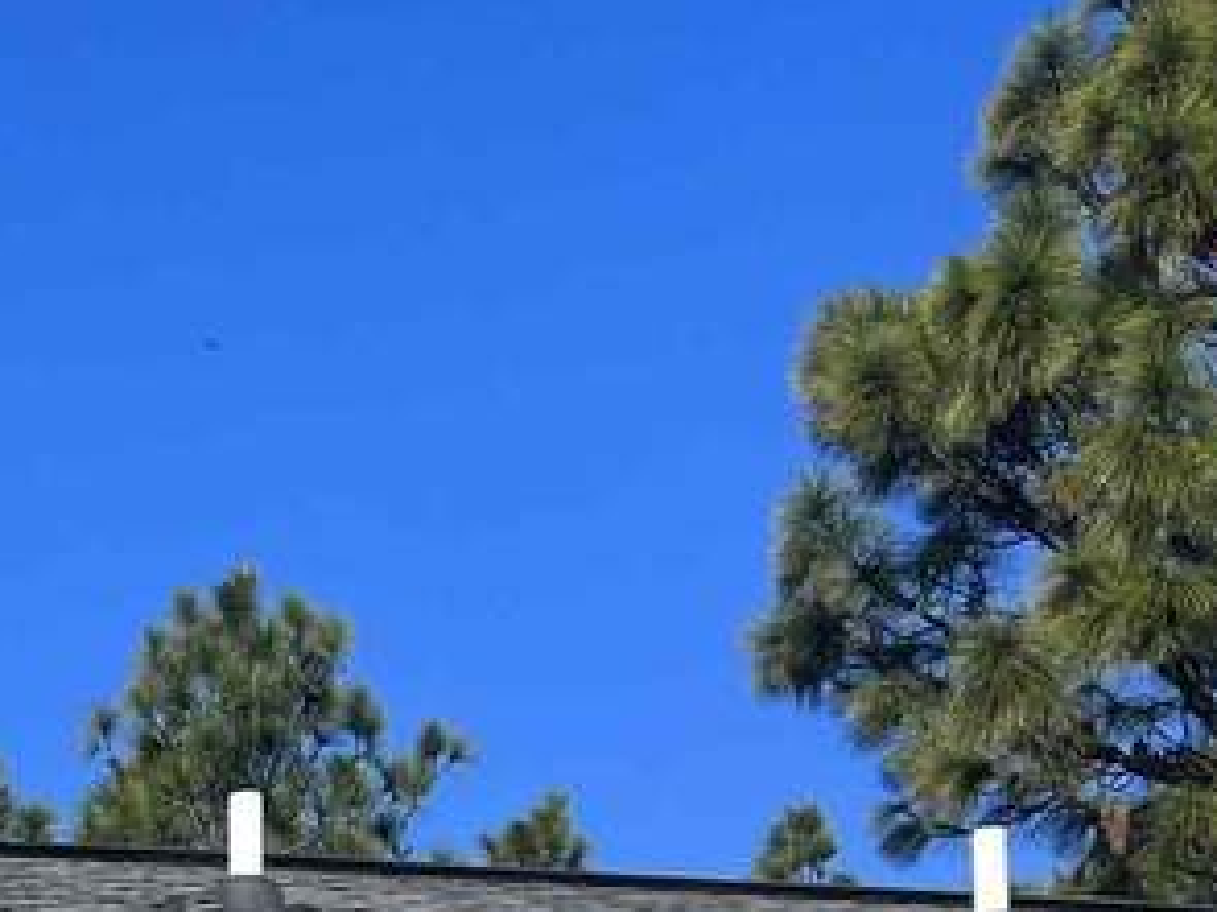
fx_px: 3971
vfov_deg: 11.9
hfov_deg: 16.3
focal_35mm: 113
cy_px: 1708
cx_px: -437
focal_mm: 5.7
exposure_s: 1/5319
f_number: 1.5
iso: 50
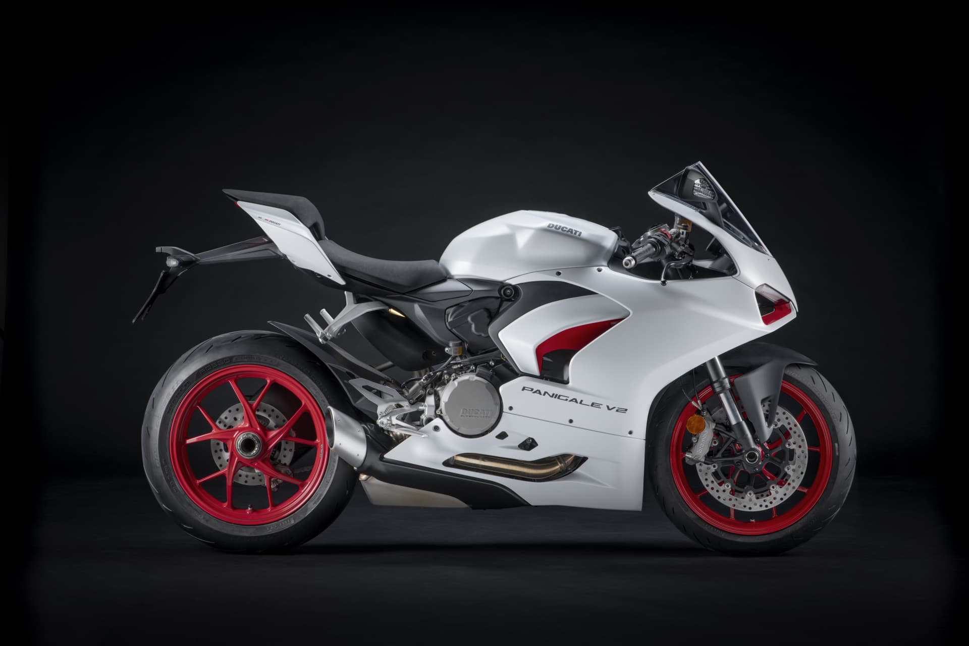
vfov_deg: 13.0
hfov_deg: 19.5
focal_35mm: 105
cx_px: 484
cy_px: 323
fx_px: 2826
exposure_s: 1/160
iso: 100
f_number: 11
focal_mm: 105
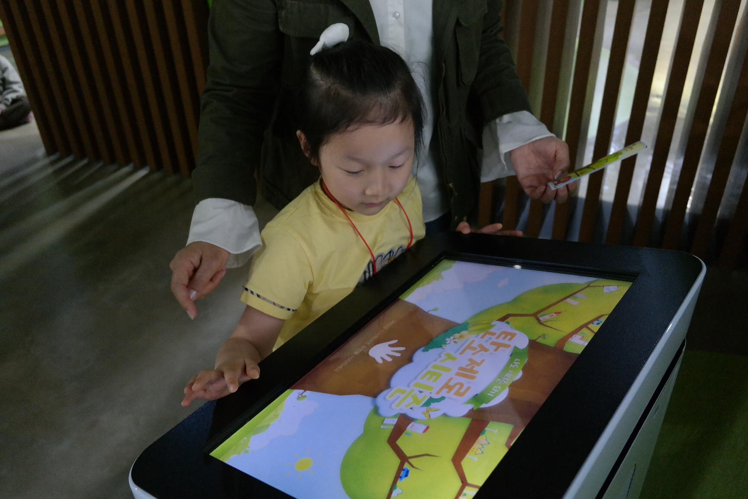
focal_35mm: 30
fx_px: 623
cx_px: 374
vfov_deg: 43.6
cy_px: 250
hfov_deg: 61.9
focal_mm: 20
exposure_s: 1/40
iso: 1600
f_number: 3.5
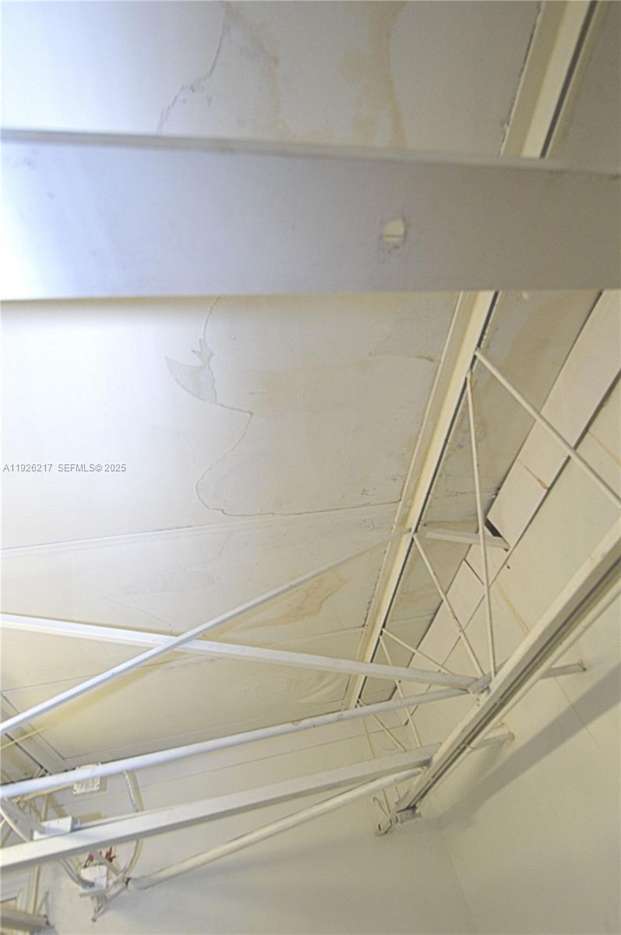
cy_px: 468
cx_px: 310
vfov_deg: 90.1
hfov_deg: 67.2
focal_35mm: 18
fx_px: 467
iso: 720
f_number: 3.8
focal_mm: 12
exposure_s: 1/60
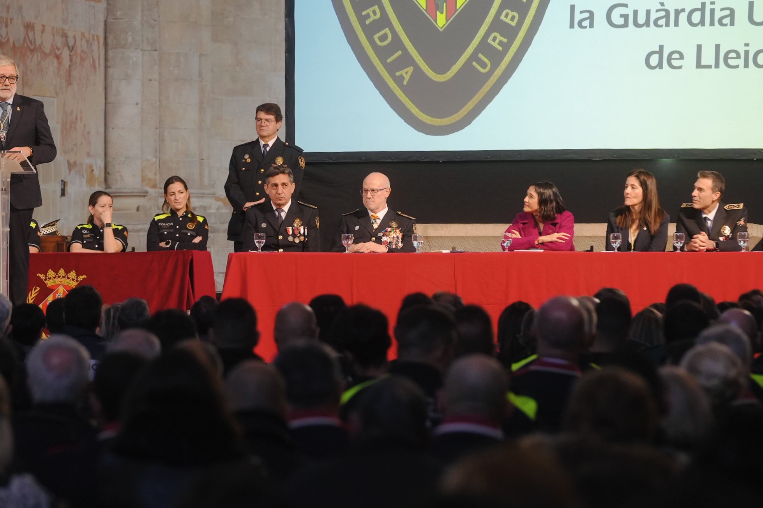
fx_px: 5404
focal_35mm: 255
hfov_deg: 8.1
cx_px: 239
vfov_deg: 5.4
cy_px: 165
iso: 1600
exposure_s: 1/125
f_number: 4
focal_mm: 146
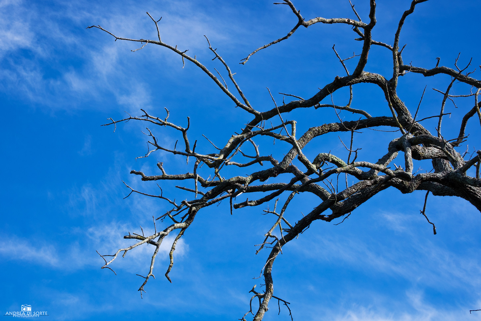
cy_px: 160
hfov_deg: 27.0
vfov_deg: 18.2
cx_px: 240
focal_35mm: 75
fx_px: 1002
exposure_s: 1/125
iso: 200
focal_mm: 50
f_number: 14
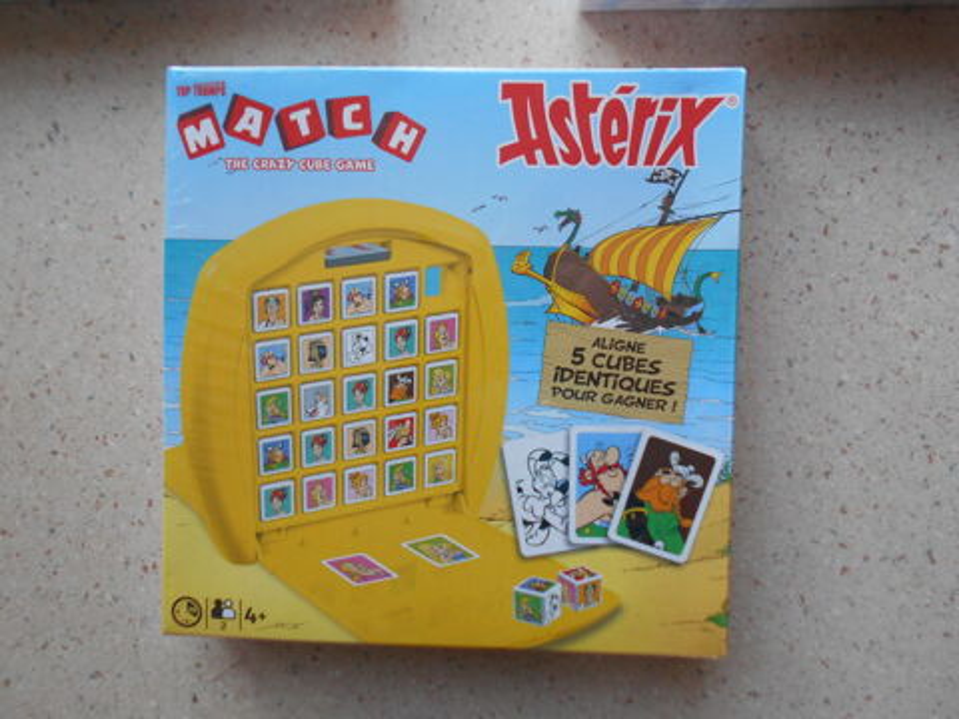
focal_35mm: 26
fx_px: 720
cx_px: 480
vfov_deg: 53.1
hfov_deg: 67.3
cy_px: 360
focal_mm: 4.6
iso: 220
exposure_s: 1/30
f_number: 3.2
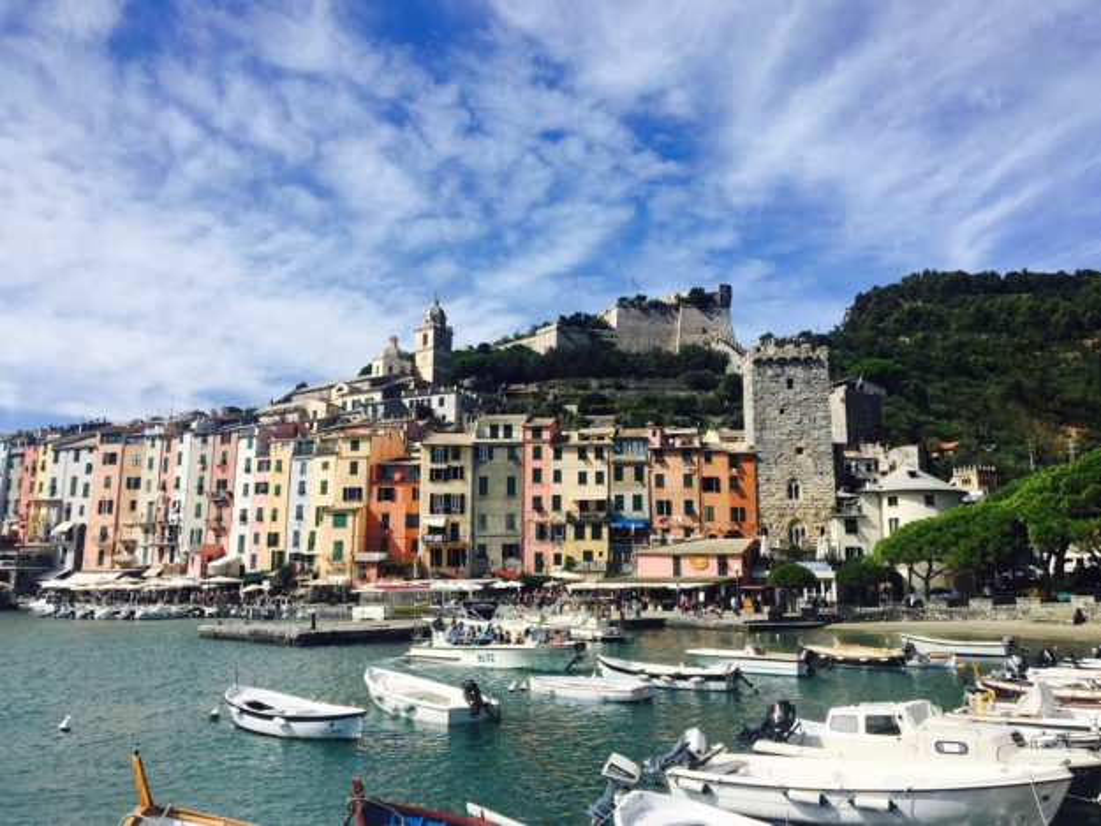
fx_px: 923
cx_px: 550
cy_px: 413
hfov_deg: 61.7
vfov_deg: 48.2
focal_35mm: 29
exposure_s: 1/2564
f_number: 2.2
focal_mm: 4.15
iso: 25
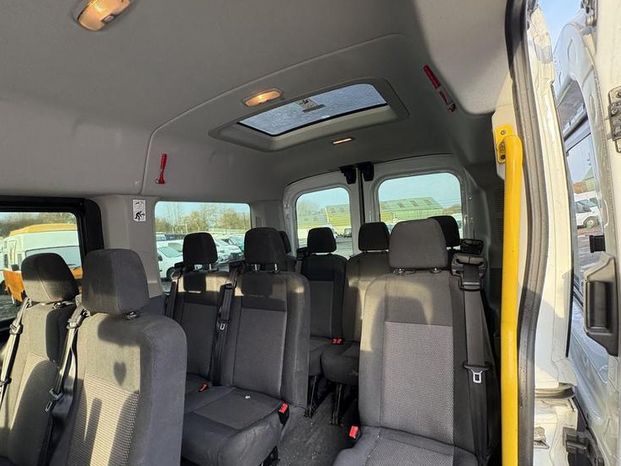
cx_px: 284
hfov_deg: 90.8
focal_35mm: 17
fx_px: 305
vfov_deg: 74.3
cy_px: 265
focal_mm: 2.22
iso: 250
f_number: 2.2
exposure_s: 1/60
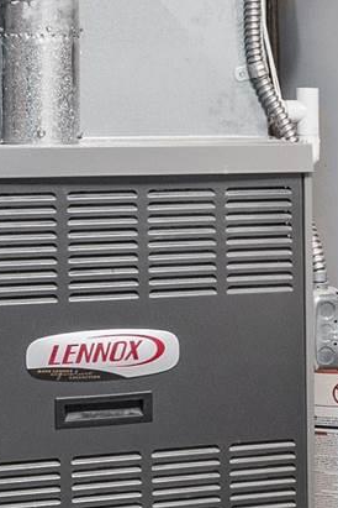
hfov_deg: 11.6
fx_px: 1577
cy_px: 157
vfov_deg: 18.2
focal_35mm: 112
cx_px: 554
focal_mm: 15
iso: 400
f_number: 7.1
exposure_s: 1/4
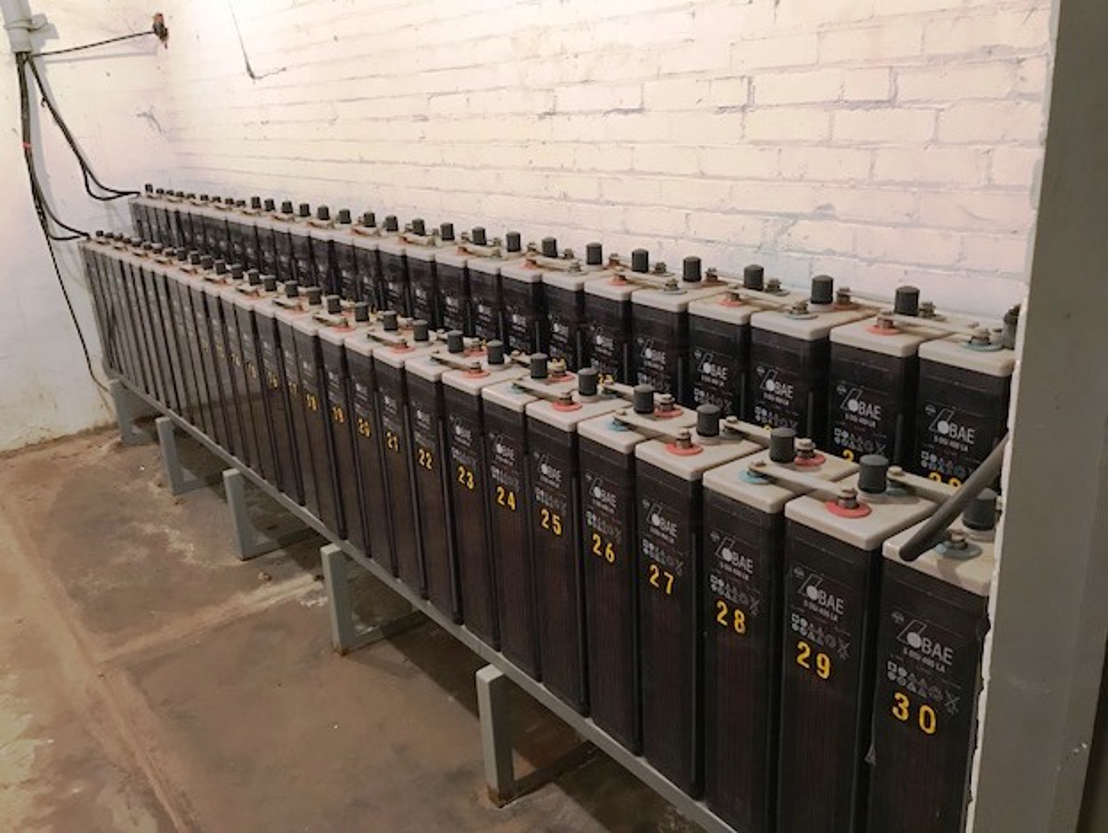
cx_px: 554
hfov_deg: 63.4
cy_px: 416
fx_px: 897
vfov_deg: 49.8
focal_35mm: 28
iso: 100
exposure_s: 1/13
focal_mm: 3.99
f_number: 1.8
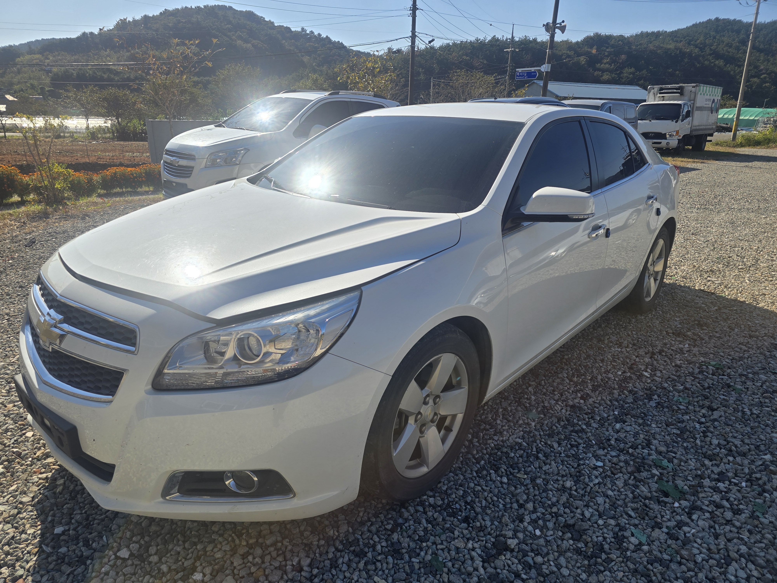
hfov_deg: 73.9
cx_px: 388
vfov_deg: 58.9
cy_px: 292
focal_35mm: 23
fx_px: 516
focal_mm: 6.3
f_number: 1.7
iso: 12
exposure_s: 1/1272
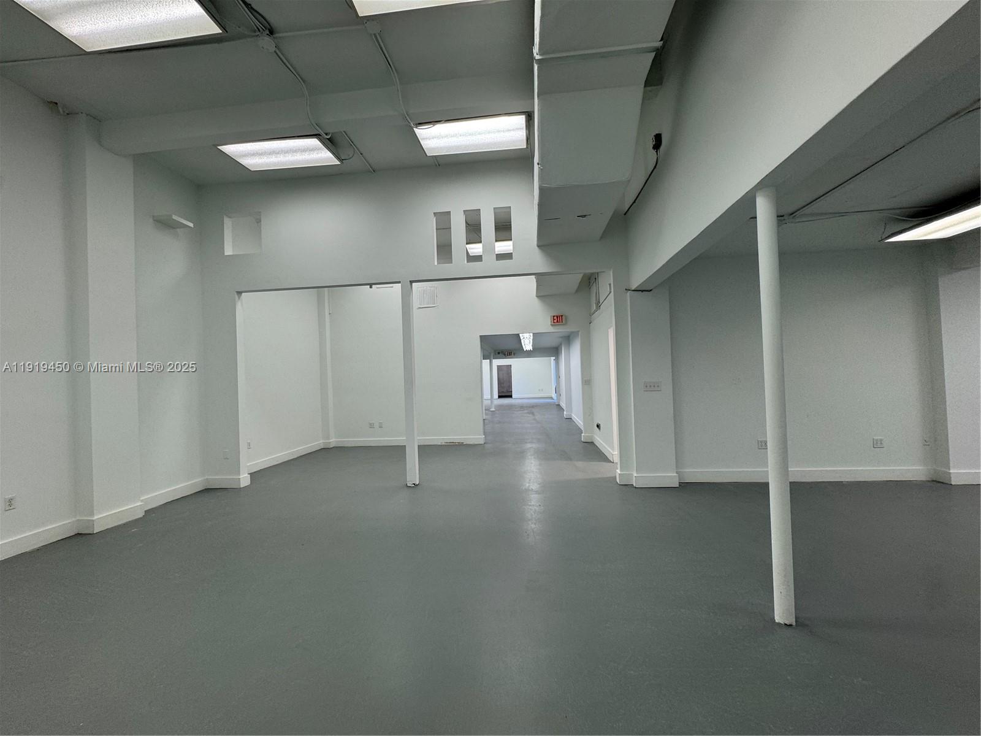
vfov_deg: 85.7
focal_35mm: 14
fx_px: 397
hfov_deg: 102.1
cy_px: 368
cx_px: 490
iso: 80
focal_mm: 2.22
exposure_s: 1/120
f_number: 2.2
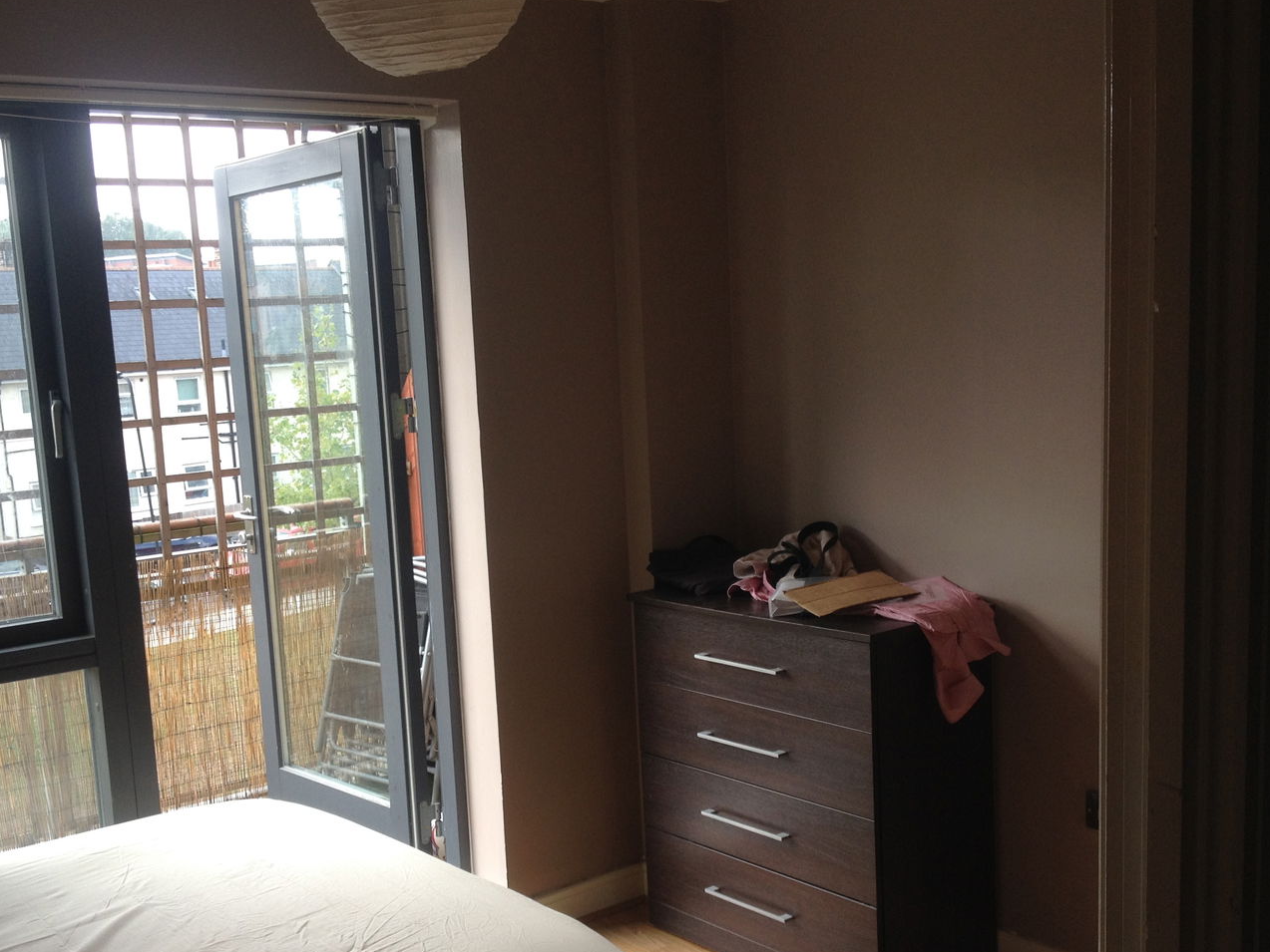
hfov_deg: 42.9
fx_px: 1614
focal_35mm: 44
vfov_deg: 32.8
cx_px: 574
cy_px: 568
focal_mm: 4.28
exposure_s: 1/134
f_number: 2.4
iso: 50
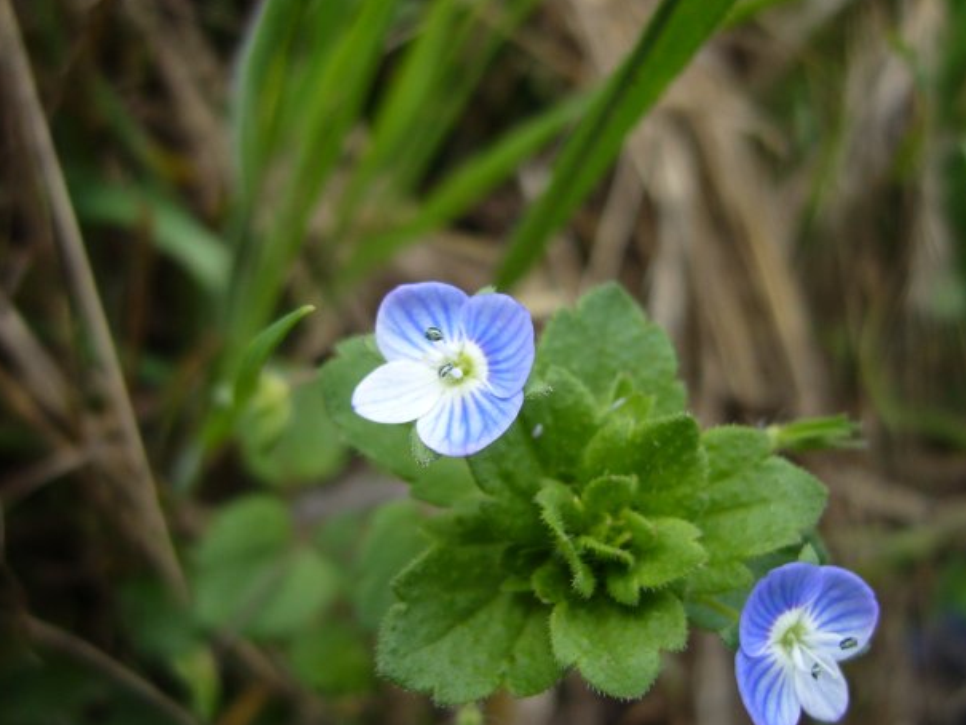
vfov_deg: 38.7
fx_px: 1033
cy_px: 372
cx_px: 479
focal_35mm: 37
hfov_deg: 50.1
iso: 100
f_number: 2.8
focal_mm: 5.8
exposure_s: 1/640
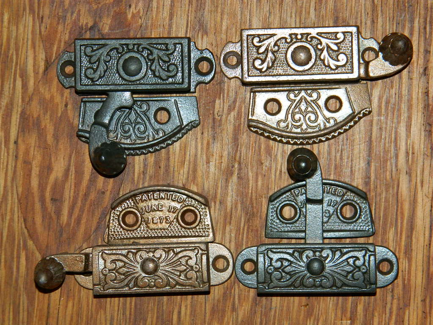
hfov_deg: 19.1
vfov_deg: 14.4
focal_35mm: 103
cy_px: 162
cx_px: 216
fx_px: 1288
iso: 200
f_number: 4.5
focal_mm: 18.6
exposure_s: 1/60
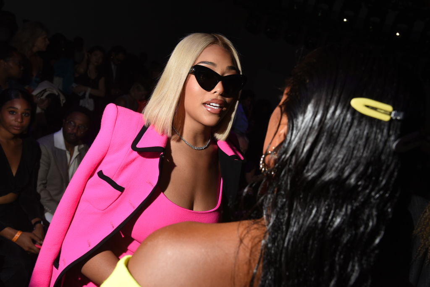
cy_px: 144
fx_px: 406
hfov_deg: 55.8
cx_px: 215
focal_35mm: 34
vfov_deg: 38.9
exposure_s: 1/160
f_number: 5.6
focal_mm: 34
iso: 800
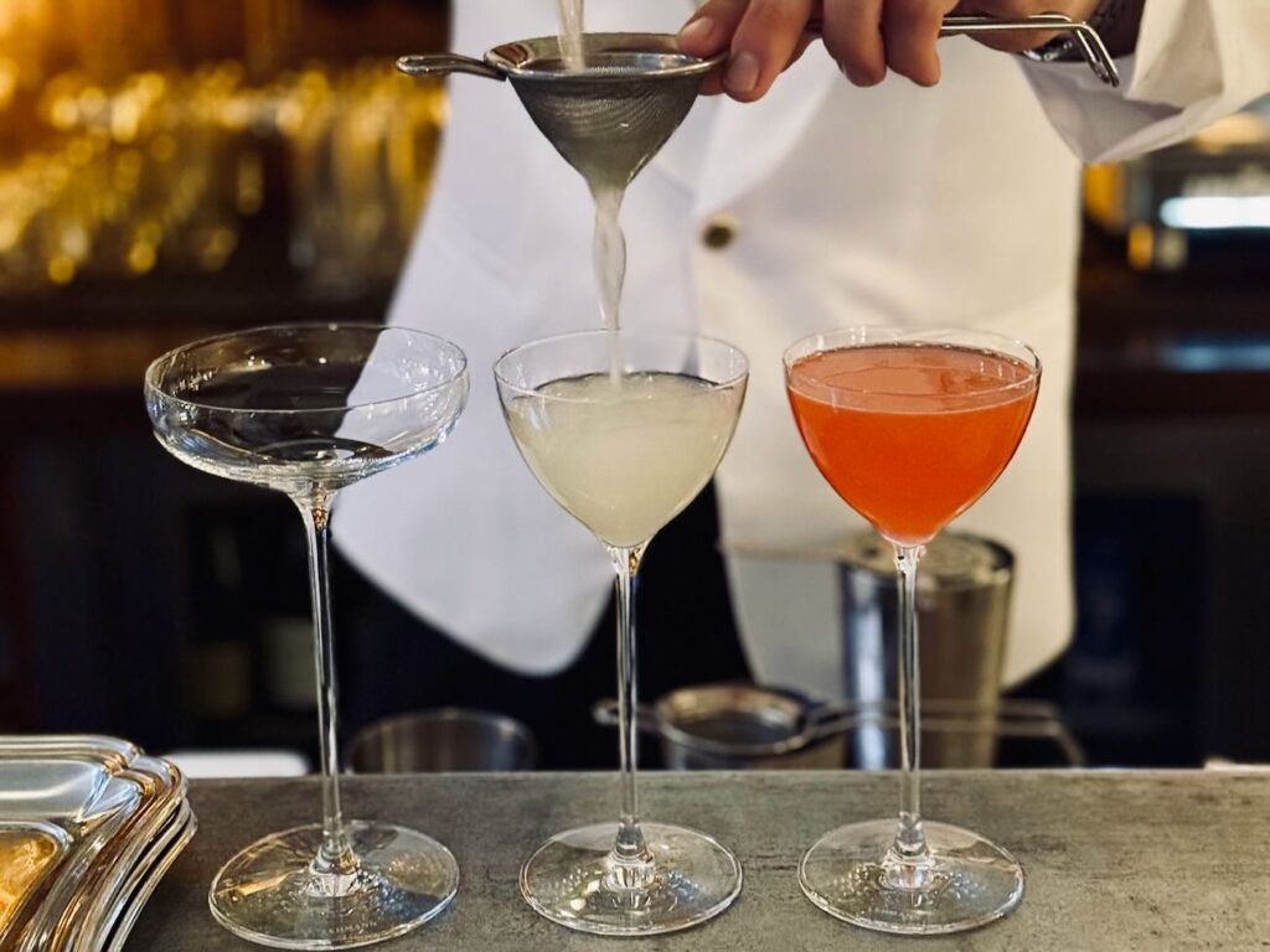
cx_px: 635
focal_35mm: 48
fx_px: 1761
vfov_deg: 30.3
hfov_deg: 39.7
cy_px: 476
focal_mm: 6.76
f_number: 1.78
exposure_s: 1/23
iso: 800
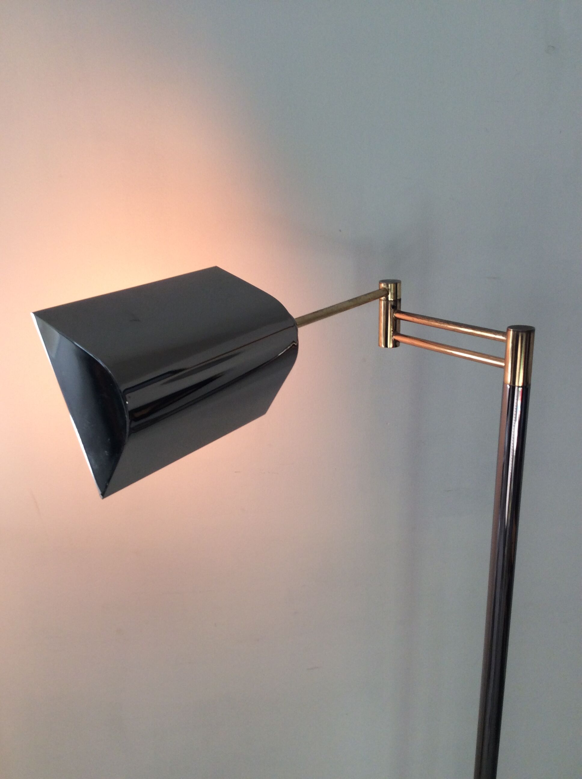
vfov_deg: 56.9
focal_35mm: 32
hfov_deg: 44.1
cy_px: 390
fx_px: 719
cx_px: 291
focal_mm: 3.3
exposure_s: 1/33
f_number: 2.4
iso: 40
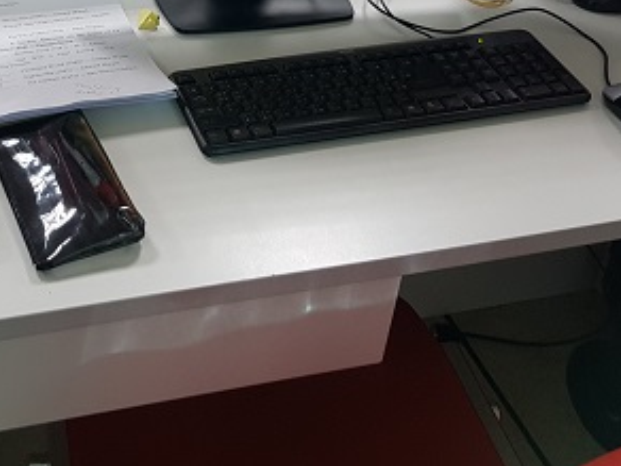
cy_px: 60
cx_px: 121
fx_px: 1023
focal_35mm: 57
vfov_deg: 25.0
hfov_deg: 32.8
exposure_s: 1/60
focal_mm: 4.2
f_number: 1.7
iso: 80
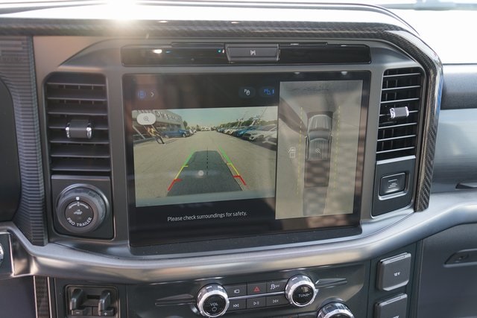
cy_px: 159
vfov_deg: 34.2
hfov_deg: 49.5
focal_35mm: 39
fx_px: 517
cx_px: 238
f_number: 4
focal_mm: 39
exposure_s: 1/60
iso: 320
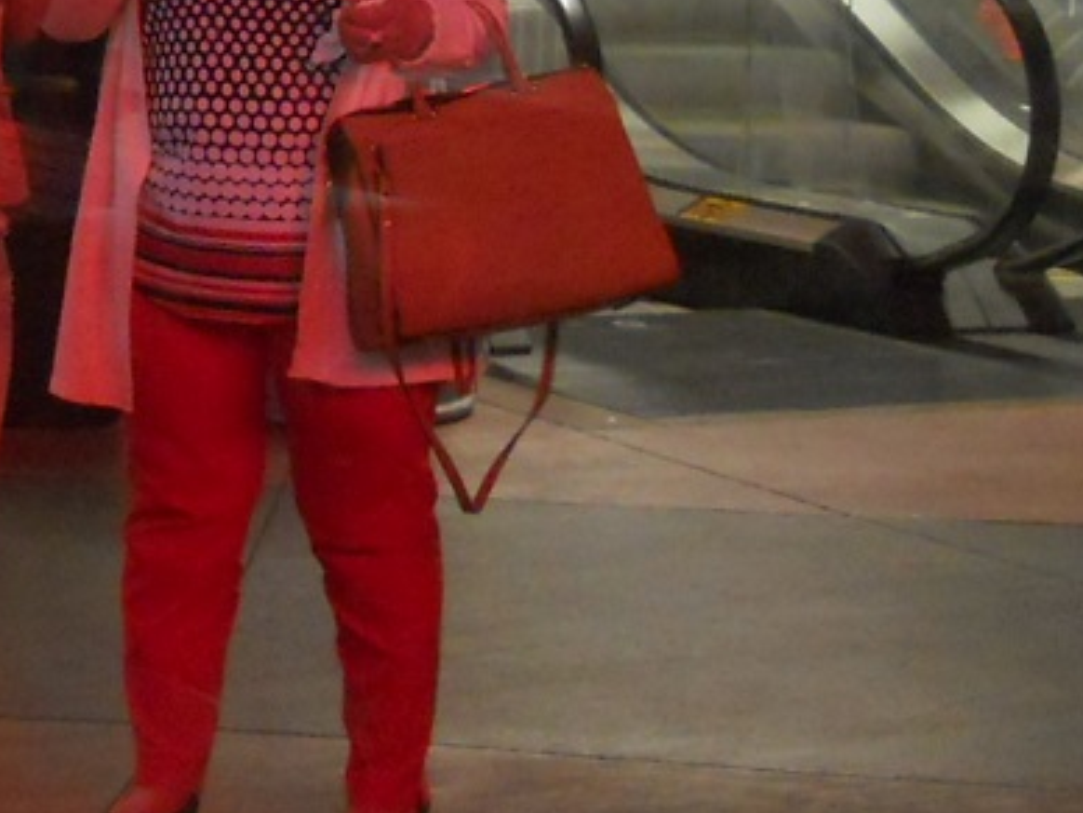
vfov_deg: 11.2
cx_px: 38
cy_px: -210
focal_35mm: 130
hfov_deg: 14.9
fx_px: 4067
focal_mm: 6.72
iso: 400
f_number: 3.1
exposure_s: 1/13
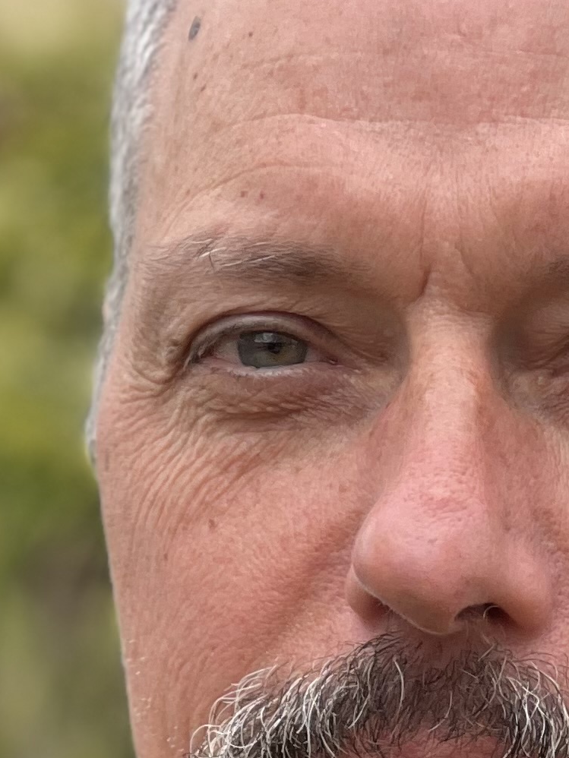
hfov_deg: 4.8
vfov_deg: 6.3
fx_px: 6813
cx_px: 491
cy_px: 990
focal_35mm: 311
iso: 25
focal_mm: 9
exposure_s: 1/121
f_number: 2.8
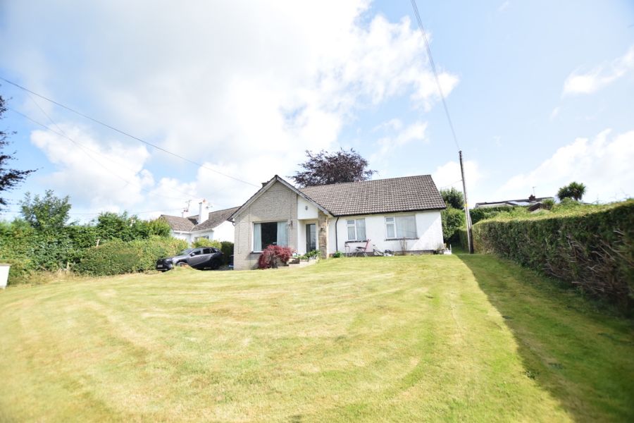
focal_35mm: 15
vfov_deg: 77.3
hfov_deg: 100.4
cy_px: 212
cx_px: 317
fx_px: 264
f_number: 3.5
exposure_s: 1/4000
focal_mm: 10
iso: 800
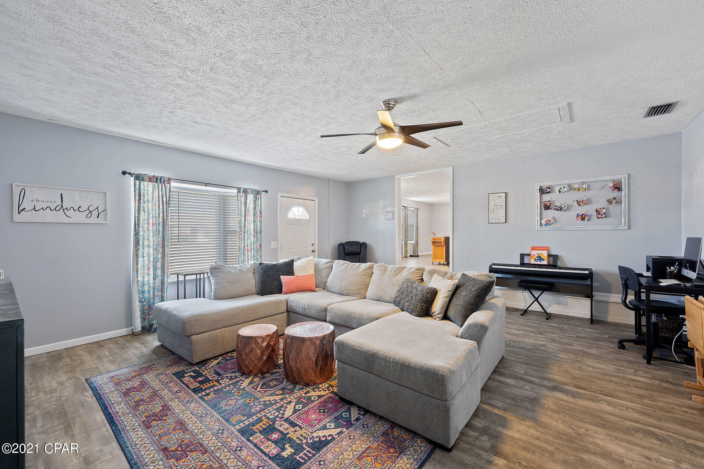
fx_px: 274
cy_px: 234
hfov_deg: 104.3
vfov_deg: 81.2
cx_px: 352
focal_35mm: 14
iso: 320
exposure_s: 1.6
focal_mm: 14
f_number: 7.1
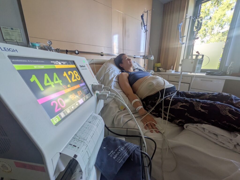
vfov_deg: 85.7
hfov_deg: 102.0
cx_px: 120
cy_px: 90
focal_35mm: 14
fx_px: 97
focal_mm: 1.83
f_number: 2.2
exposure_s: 1/33.3
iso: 38
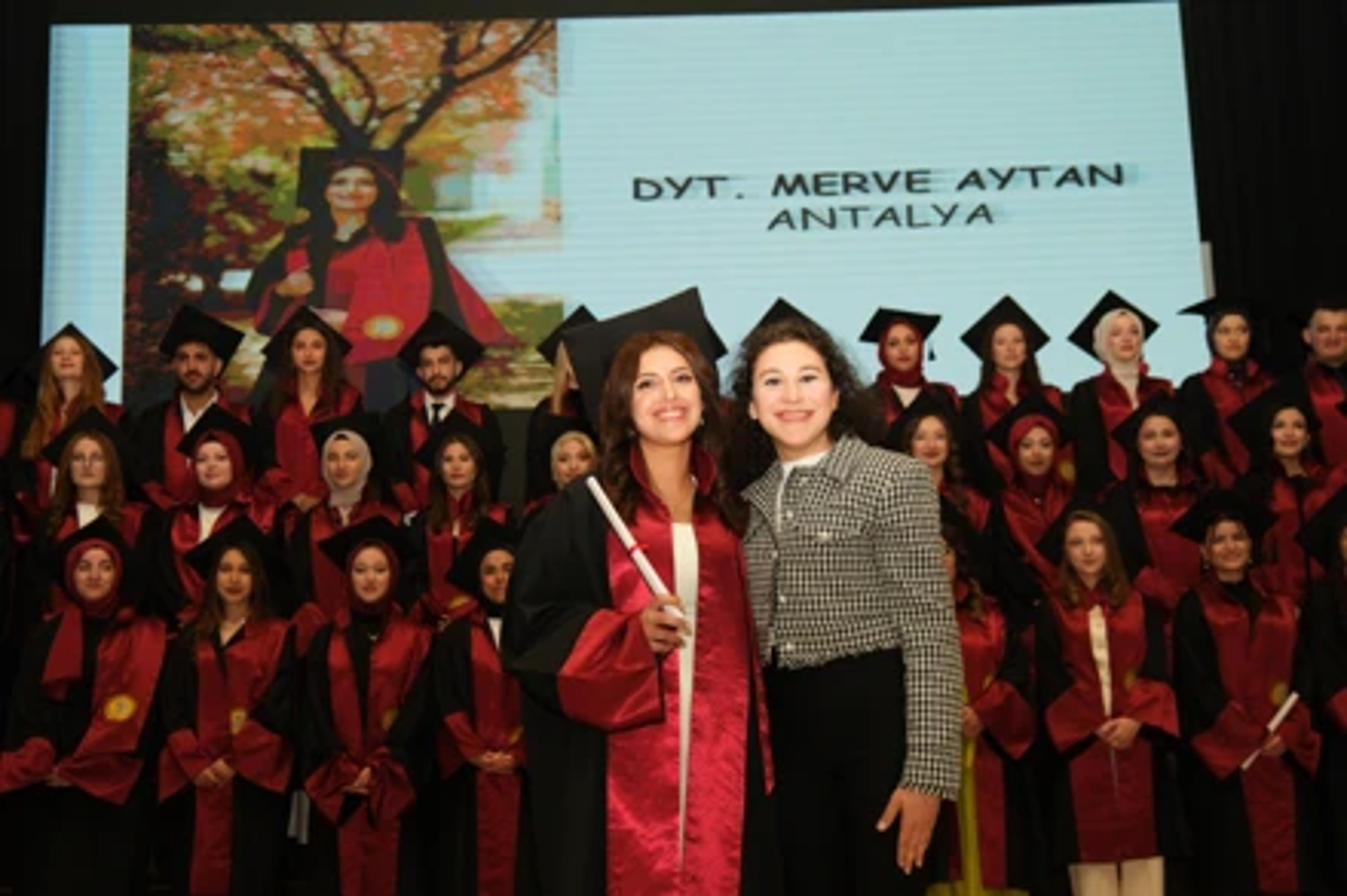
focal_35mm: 39
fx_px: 1459
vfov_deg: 34.2
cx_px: 674
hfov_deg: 49.6
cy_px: 448
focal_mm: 25.7
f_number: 2.8
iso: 1000
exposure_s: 1/160
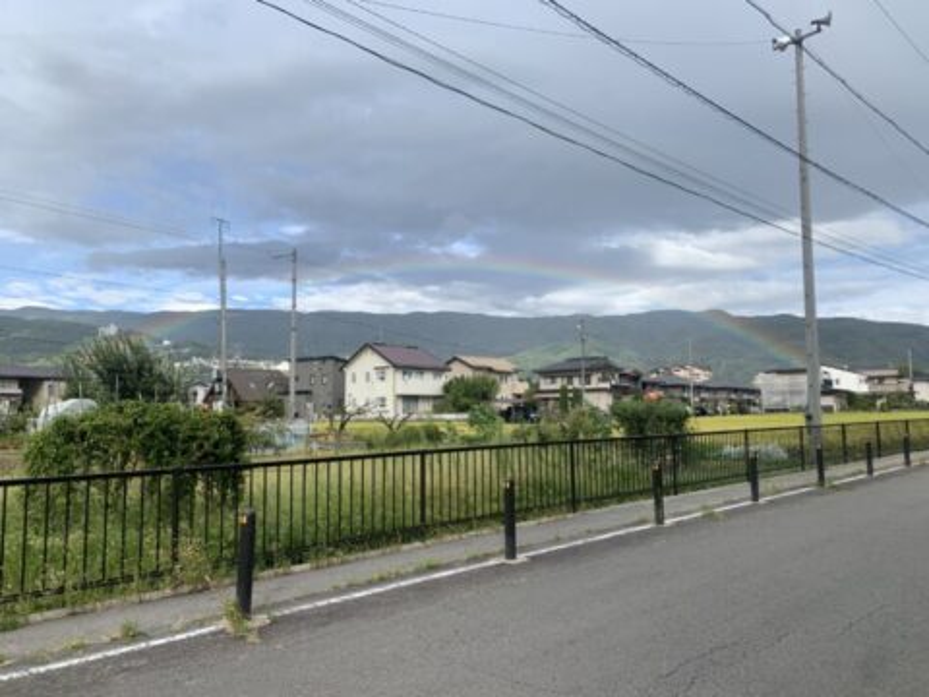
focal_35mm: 26
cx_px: 464
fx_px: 698
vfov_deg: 53.1
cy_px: 348
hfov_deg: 67.3
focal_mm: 4.25
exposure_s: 1/1368
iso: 25
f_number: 1.8
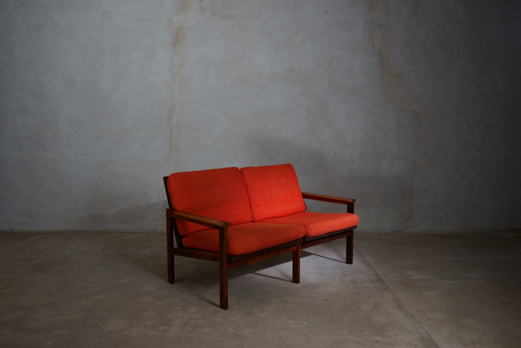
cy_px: 174
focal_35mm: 29
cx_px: 260
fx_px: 420
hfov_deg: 63.7
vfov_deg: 45.0
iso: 200
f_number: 5.6
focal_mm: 29
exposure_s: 1/10
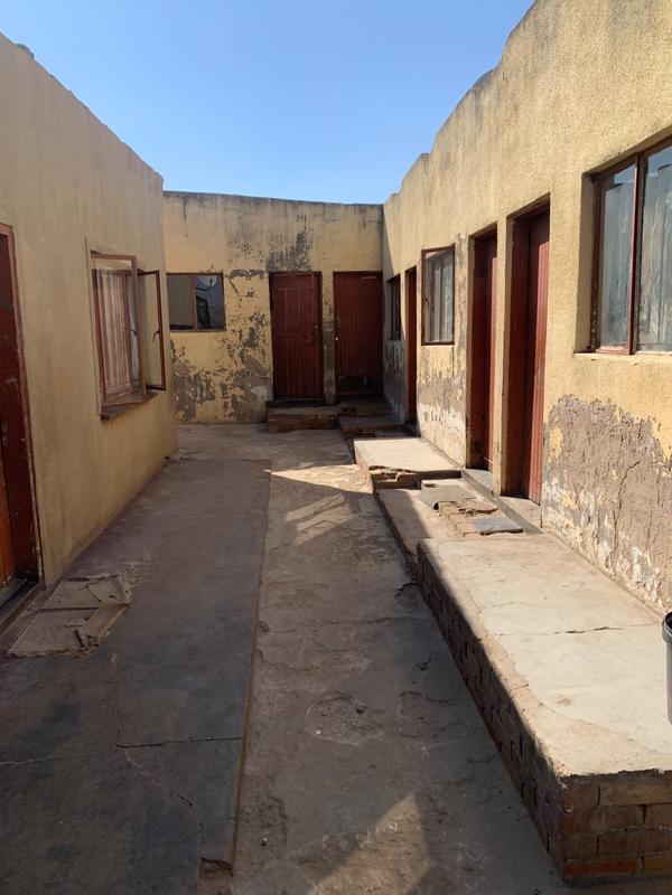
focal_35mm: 26
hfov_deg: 53.1
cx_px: 336
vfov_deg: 67.3
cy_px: 448
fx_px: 673
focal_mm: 4.25
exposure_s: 1/1845
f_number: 1.8
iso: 25
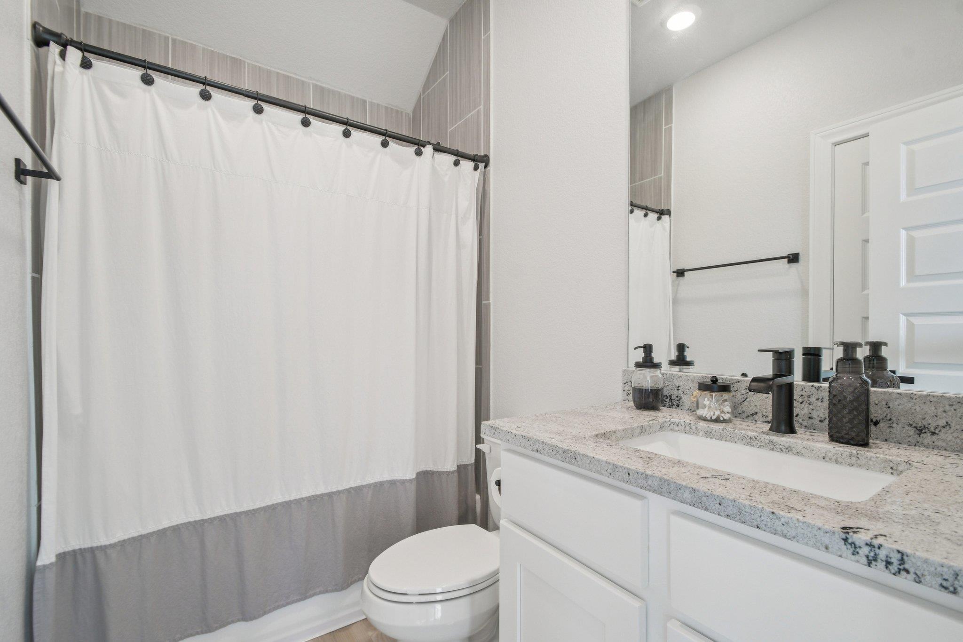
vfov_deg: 77.3
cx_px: 482
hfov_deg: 100.4
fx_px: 401
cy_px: 321
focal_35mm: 15
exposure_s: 1/13
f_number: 8
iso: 400
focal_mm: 10
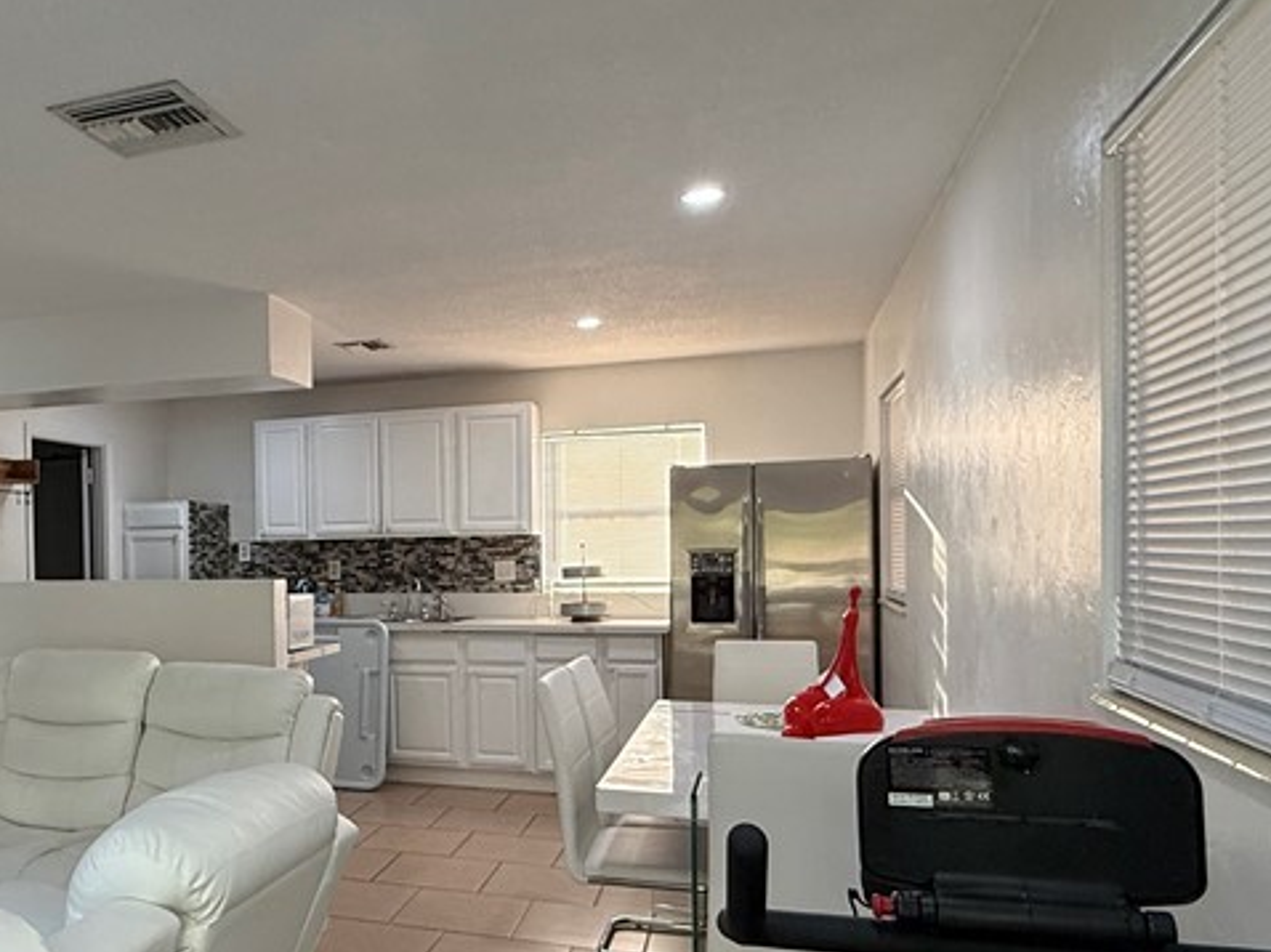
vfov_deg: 46.5
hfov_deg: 56.6
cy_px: 572
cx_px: 295
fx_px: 1101
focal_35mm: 30
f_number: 2.2
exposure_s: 1/120
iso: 200
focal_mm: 2.22
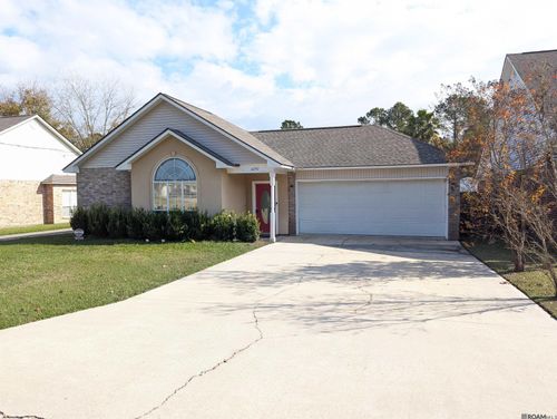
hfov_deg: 71.5
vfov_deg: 56.9
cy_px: 210
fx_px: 387
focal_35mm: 24
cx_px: 278
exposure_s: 1/845
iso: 47
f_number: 1.85
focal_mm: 6.81
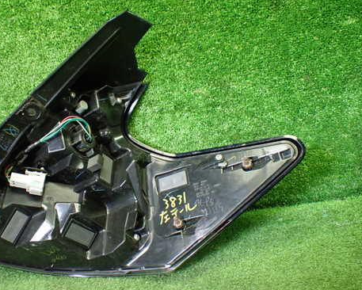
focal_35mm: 41
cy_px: 151
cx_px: 129
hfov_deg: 44.3
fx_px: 439
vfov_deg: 36.5
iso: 800
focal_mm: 5.79
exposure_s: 1/100
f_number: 2.4
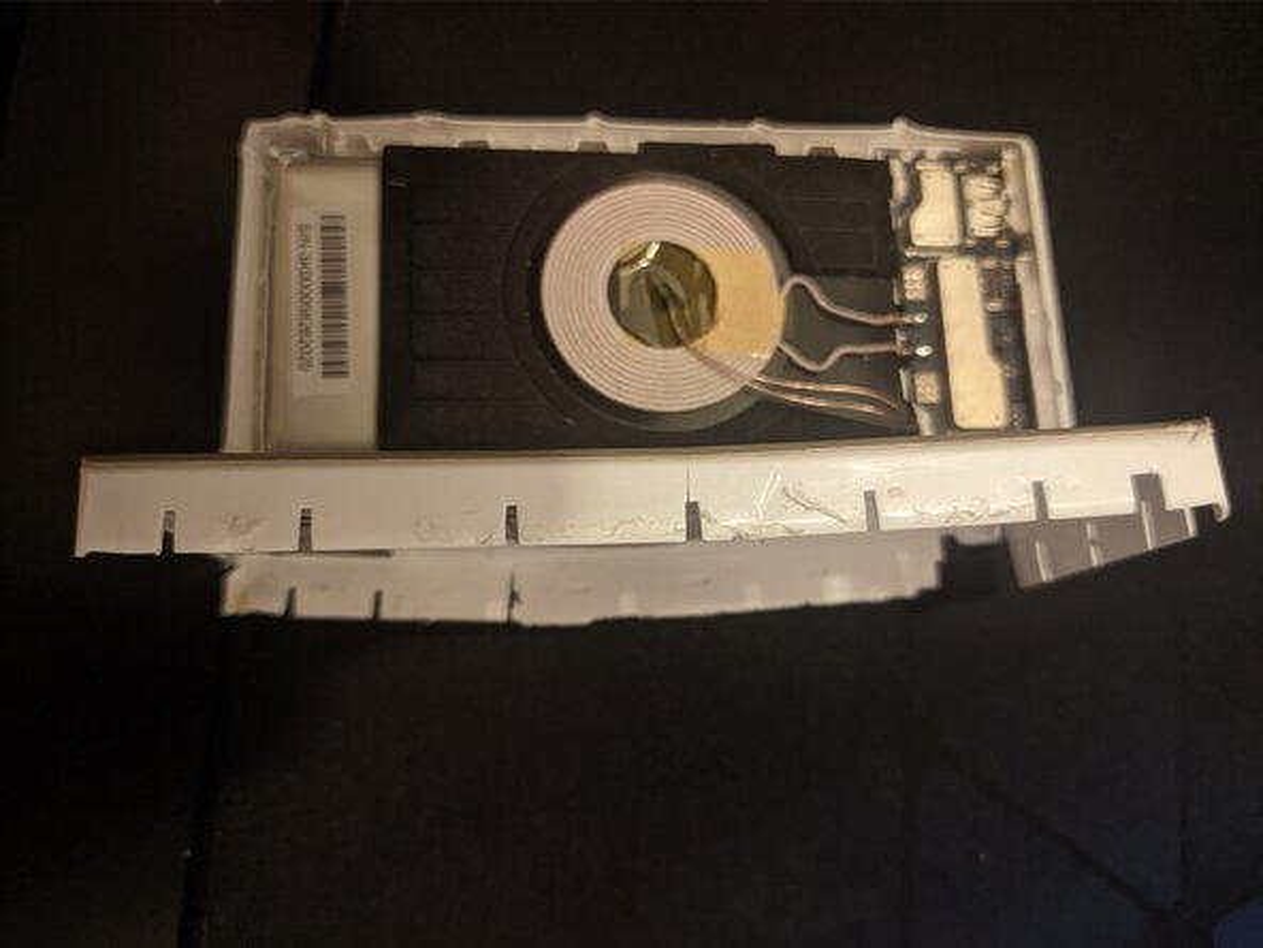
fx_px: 949
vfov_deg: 53.1
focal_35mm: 26
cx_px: 632
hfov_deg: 67.3
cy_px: 474
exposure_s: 1/50
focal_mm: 4.75
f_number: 1.75
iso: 2269
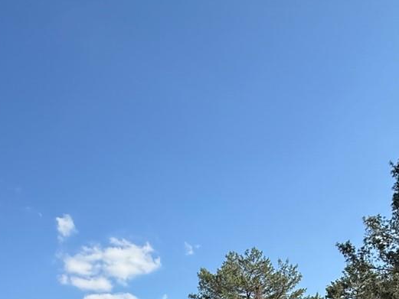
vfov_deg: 25.8
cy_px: 439
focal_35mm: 43
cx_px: 87
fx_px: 496
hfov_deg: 42.1
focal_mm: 2.22
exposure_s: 1/1572
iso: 50
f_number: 2.2
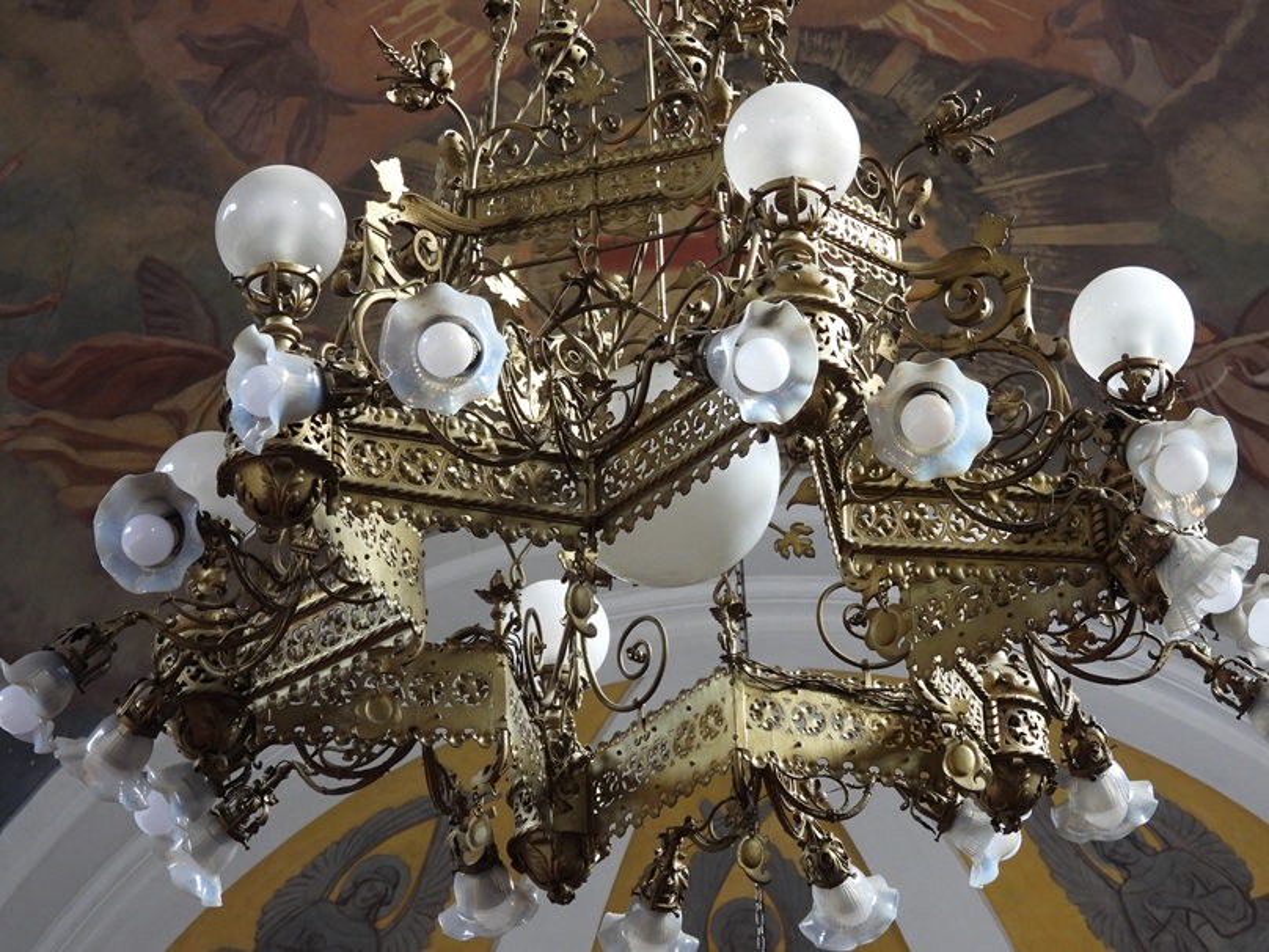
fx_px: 4216
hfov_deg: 17.1
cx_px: 634
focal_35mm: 115
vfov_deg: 12.9
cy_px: 476
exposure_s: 1/30
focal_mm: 20.5
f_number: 4
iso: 400
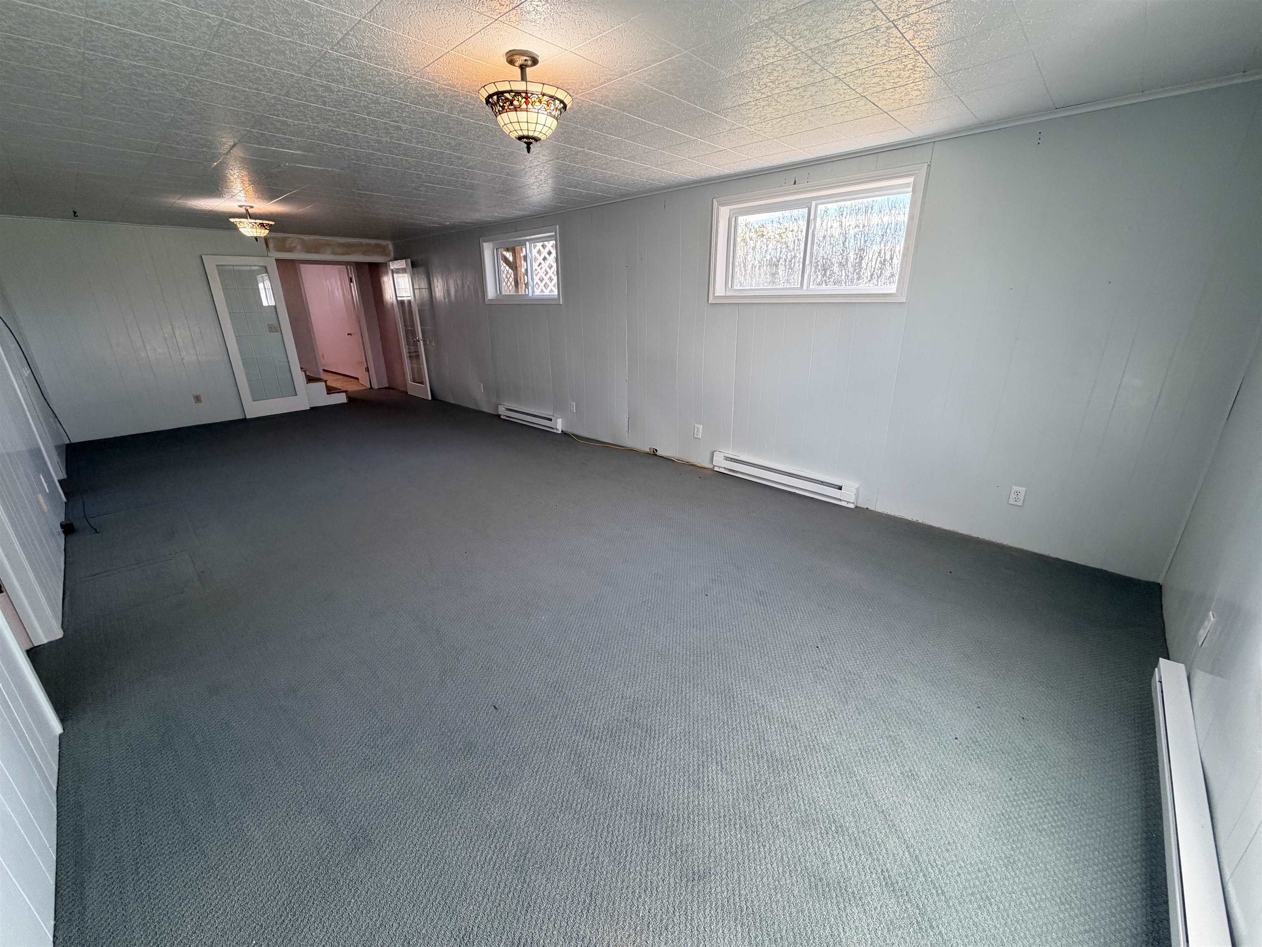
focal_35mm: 14
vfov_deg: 85.7
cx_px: 631
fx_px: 510
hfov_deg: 102.1
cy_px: 474
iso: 160
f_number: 2.2
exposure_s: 1/120
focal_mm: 2.22
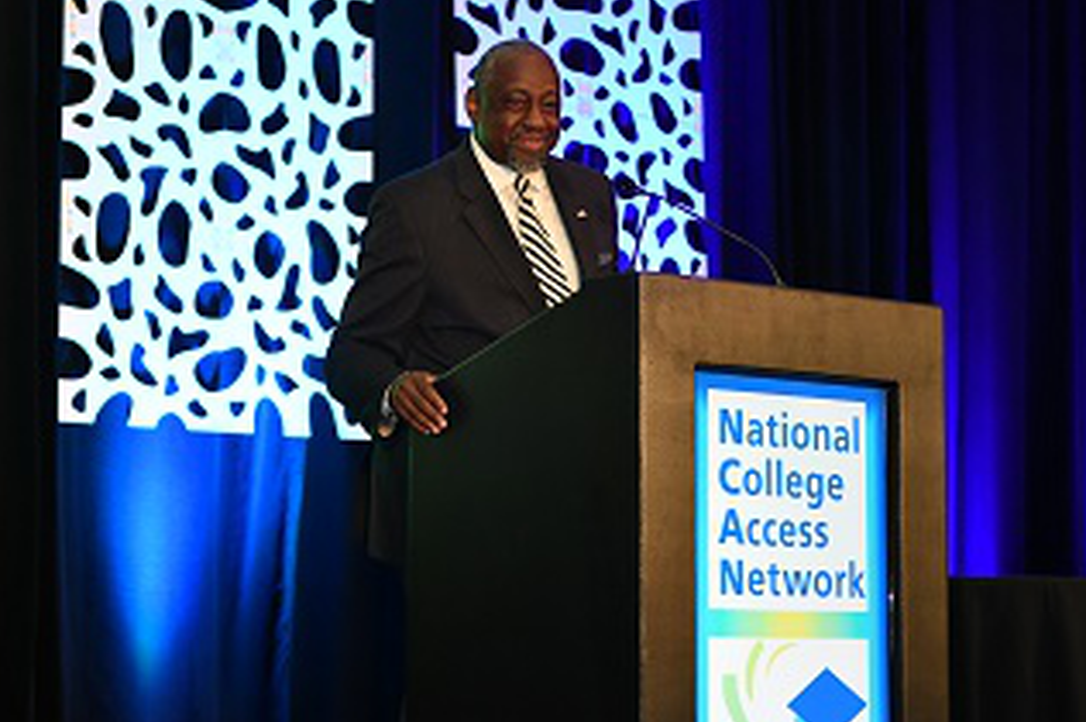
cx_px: 557
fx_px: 2863
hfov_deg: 21.5
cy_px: 272
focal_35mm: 95
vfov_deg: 14.4
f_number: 2.8
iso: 3200
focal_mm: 50
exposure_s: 1/250
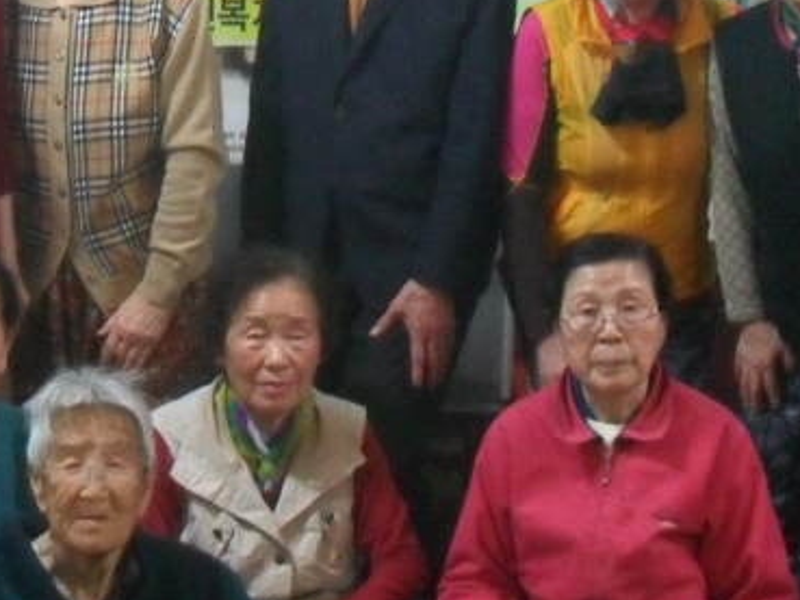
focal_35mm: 97
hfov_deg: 20.2
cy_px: 264
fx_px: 2242
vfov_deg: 15.2
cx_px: 264
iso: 400
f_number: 2.8
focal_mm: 6.2
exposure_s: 1/15
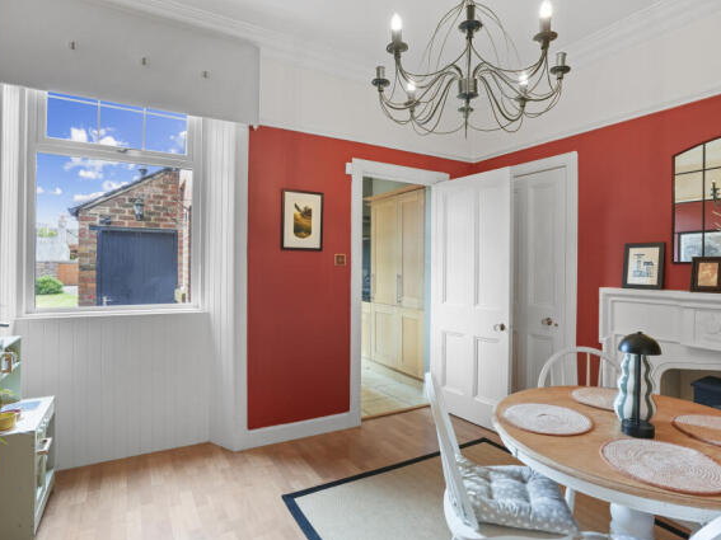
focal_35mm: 20
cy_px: 266
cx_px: 385
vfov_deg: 65.9
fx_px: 416
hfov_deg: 81.6
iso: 250
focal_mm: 18
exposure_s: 1/2
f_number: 7.1
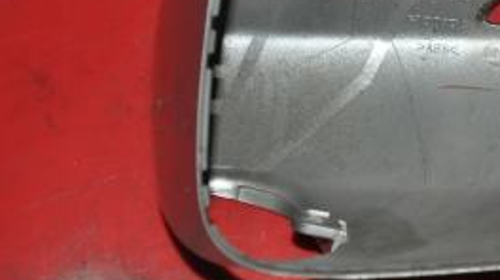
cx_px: 472
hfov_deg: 17.7
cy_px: 45
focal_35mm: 119
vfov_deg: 10.1
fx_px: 1576
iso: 800
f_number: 4.5
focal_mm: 40
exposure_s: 1/60
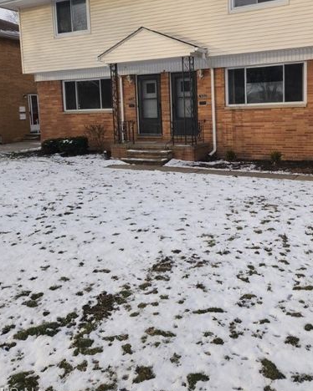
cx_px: 192
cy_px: 132
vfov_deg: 54.6
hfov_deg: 45.4
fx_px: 371
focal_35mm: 32
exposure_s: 1/311
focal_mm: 5.4
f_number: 1.8
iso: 20
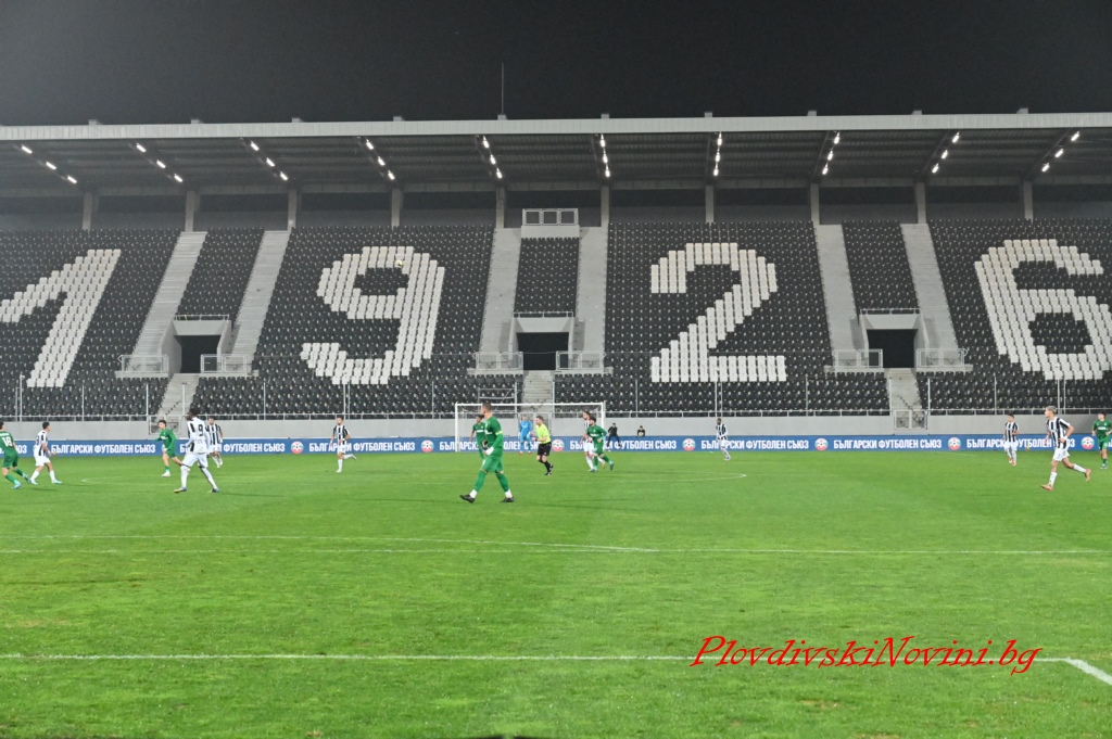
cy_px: 370
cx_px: 556
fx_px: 2160
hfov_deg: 28.9
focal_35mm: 70
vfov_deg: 19.4
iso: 10000
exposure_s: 1/640
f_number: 8
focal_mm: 70
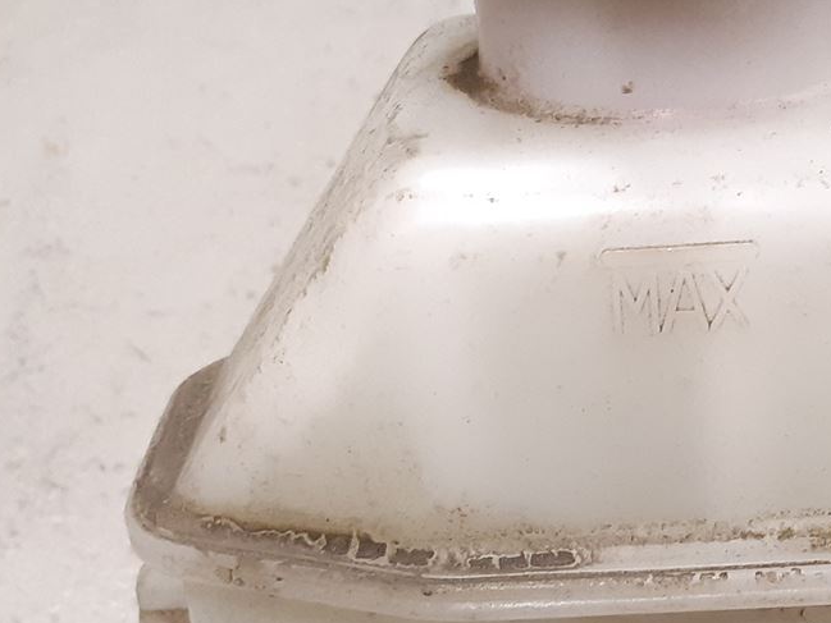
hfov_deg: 23.5
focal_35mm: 82
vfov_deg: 17.8
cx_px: 663
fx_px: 1969
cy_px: 508
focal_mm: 3.93
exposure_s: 1/50
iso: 200
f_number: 1.7
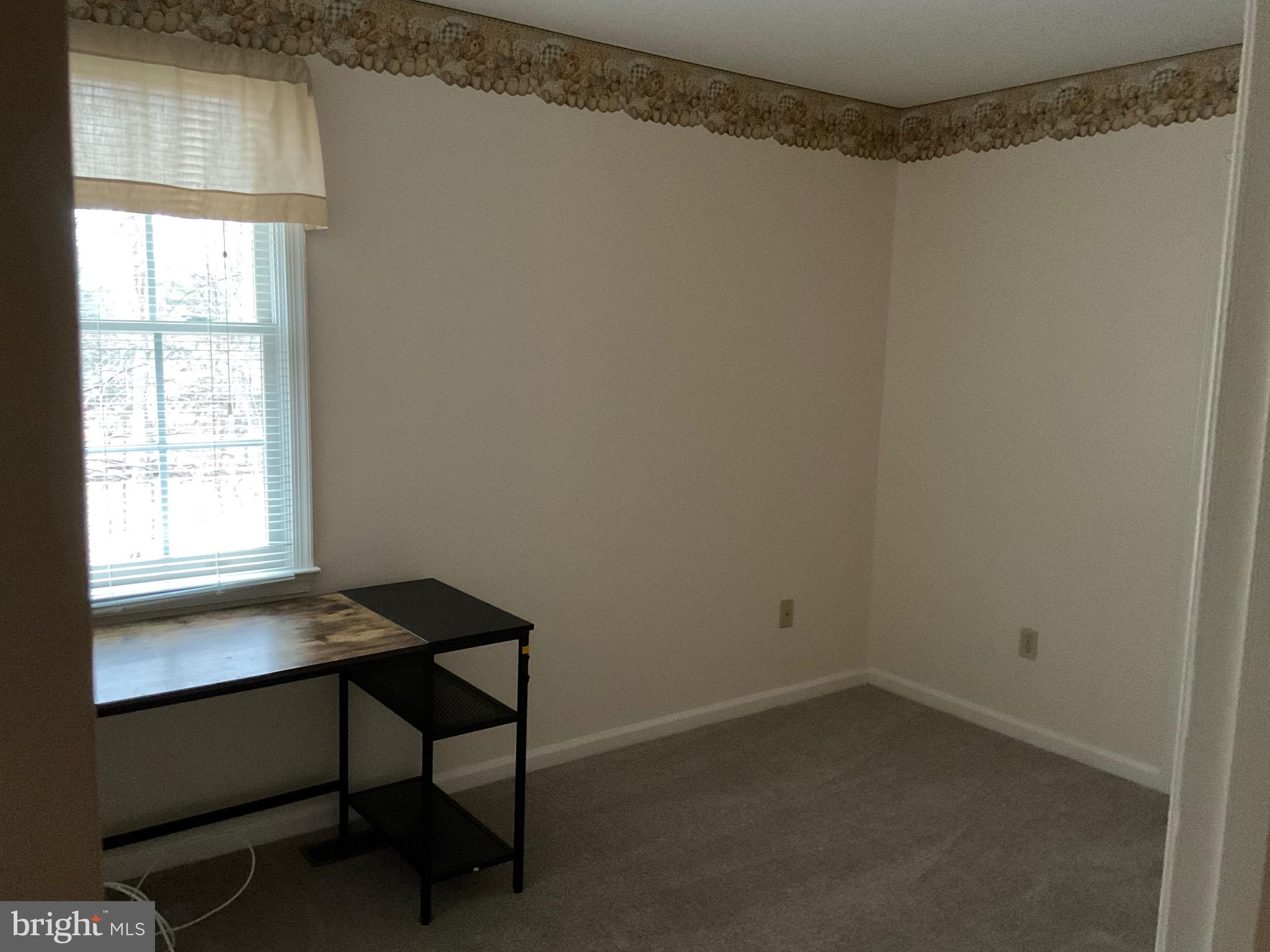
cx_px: 635
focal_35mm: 29
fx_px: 1064
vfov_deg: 48.2
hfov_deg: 61.7
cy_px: 476
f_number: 1.8
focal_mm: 3
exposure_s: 1/24
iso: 500
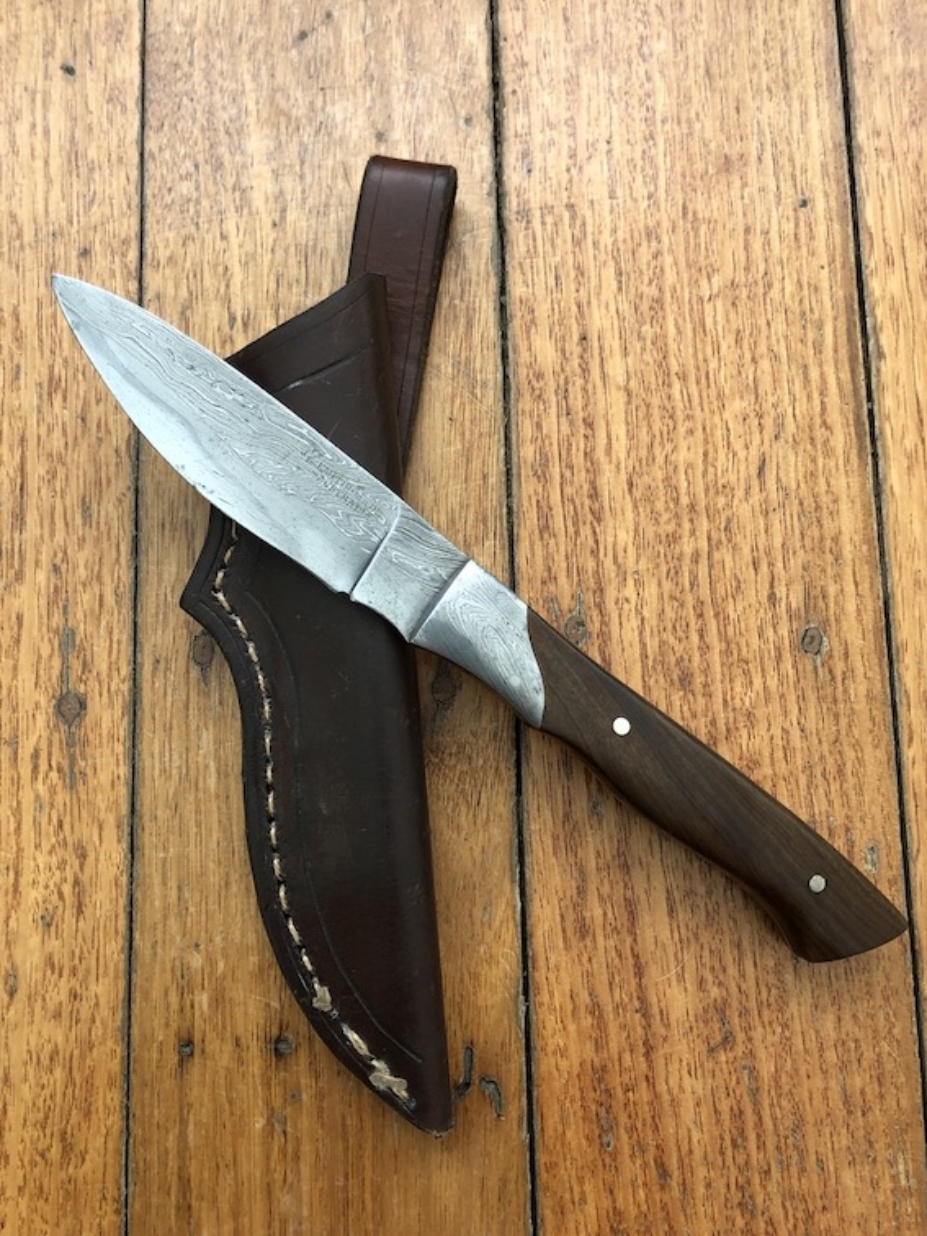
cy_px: 618
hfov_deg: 49.7
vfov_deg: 63.4
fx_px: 1000
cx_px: 464
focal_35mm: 28
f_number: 1.8
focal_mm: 3.99
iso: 25
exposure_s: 1/40
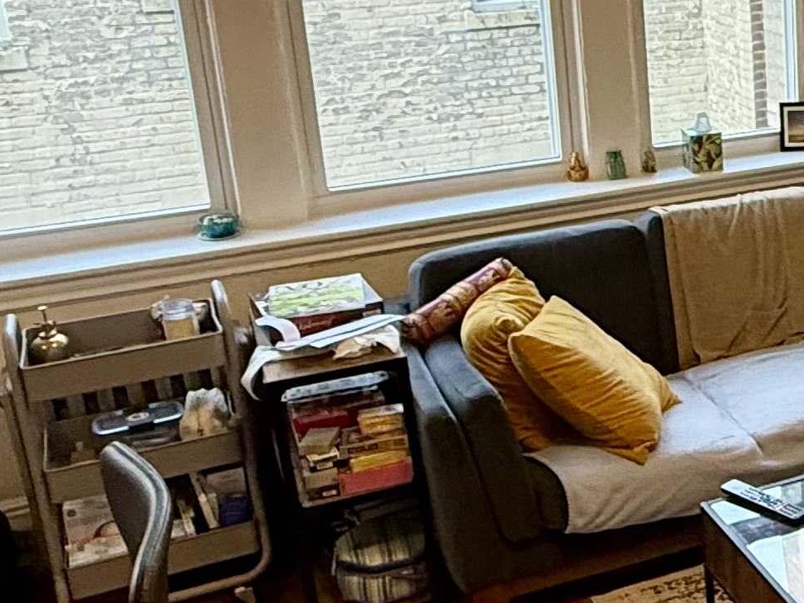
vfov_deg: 25.1
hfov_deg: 28.8
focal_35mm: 58
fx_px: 1347
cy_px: 211
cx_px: 968
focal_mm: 2.22
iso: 200
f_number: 2.2
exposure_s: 1/60
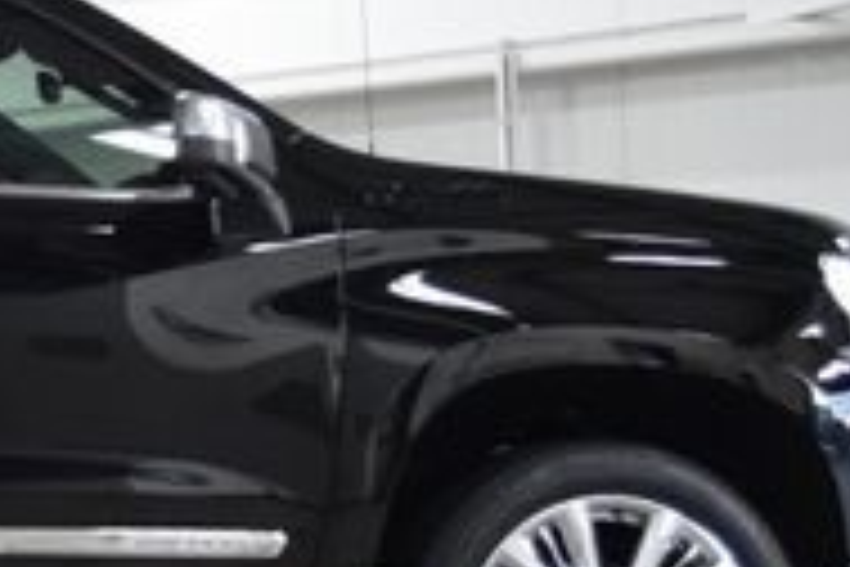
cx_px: -441
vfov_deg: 10.4
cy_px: 367
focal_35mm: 132
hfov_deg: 14.4
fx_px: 3116
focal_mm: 26
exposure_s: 1/60
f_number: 4.2
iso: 1000
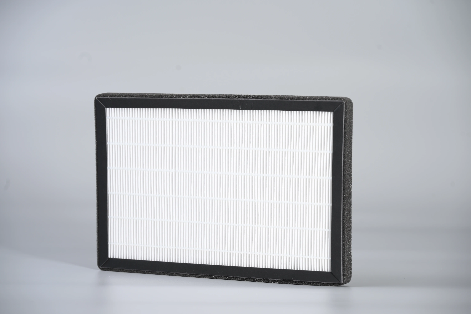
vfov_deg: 11.4
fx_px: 1570
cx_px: 236
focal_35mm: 120
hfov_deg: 17.1
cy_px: 157
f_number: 7.1
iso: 125
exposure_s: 1/125
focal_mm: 120
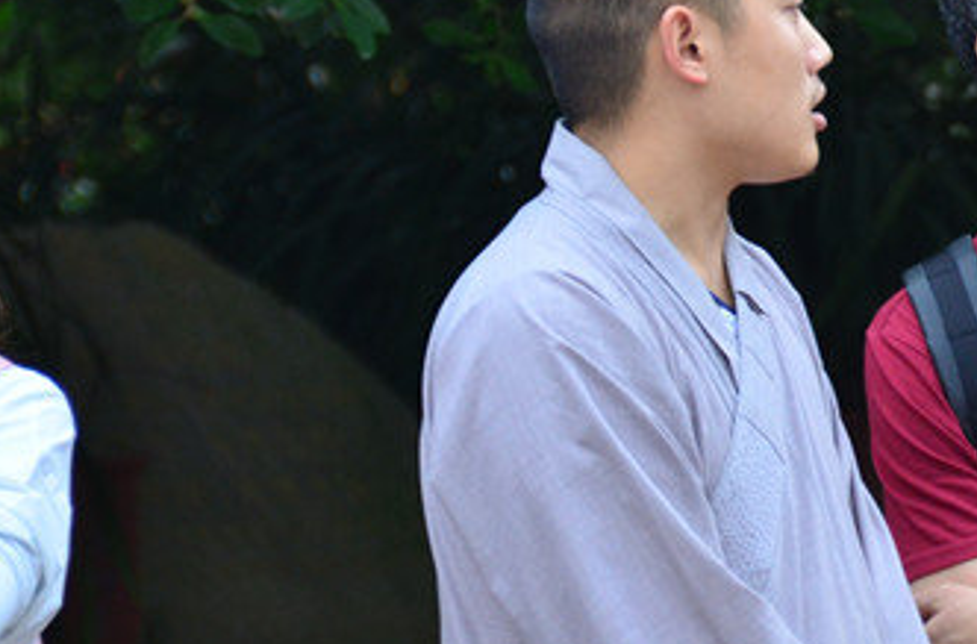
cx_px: 959
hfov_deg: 3.4
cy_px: -66
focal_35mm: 615
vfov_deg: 2.2
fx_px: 16635
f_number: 5.6
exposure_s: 1/160
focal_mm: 170
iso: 800
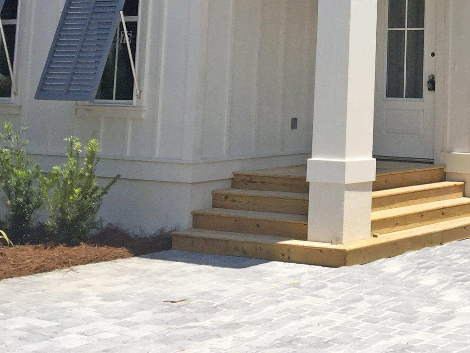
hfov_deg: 23.1
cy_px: -96
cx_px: 504
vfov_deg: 17.4
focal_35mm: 80
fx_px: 1086
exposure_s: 1/3300
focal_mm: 4.15
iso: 32
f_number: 2.2
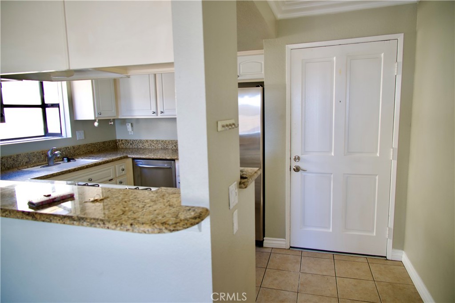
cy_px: 152
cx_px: 228
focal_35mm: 24
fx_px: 303
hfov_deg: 73.7
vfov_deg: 53.1
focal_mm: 24
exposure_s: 1/125
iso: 640
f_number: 4
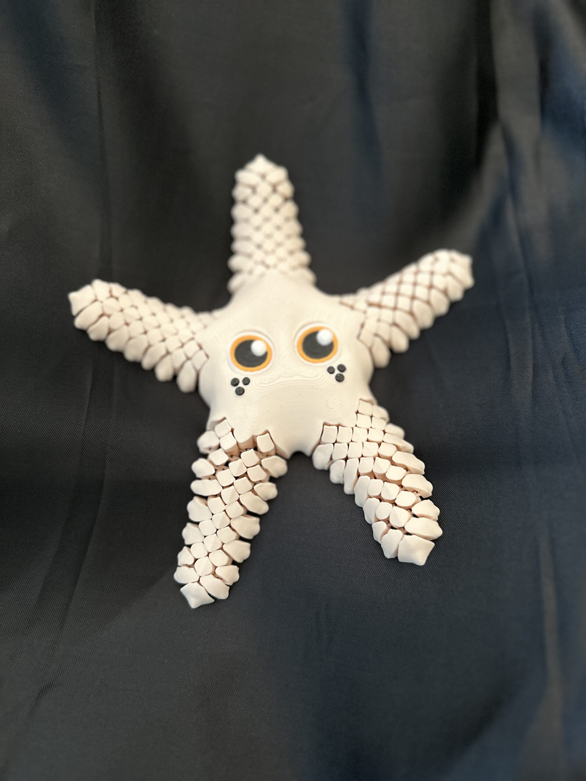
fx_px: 542
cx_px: 293
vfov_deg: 71.6
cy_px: 390
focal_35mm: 24
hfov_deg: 56.8
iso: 800
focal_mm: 6.86
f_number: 1.78
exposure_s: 1/60
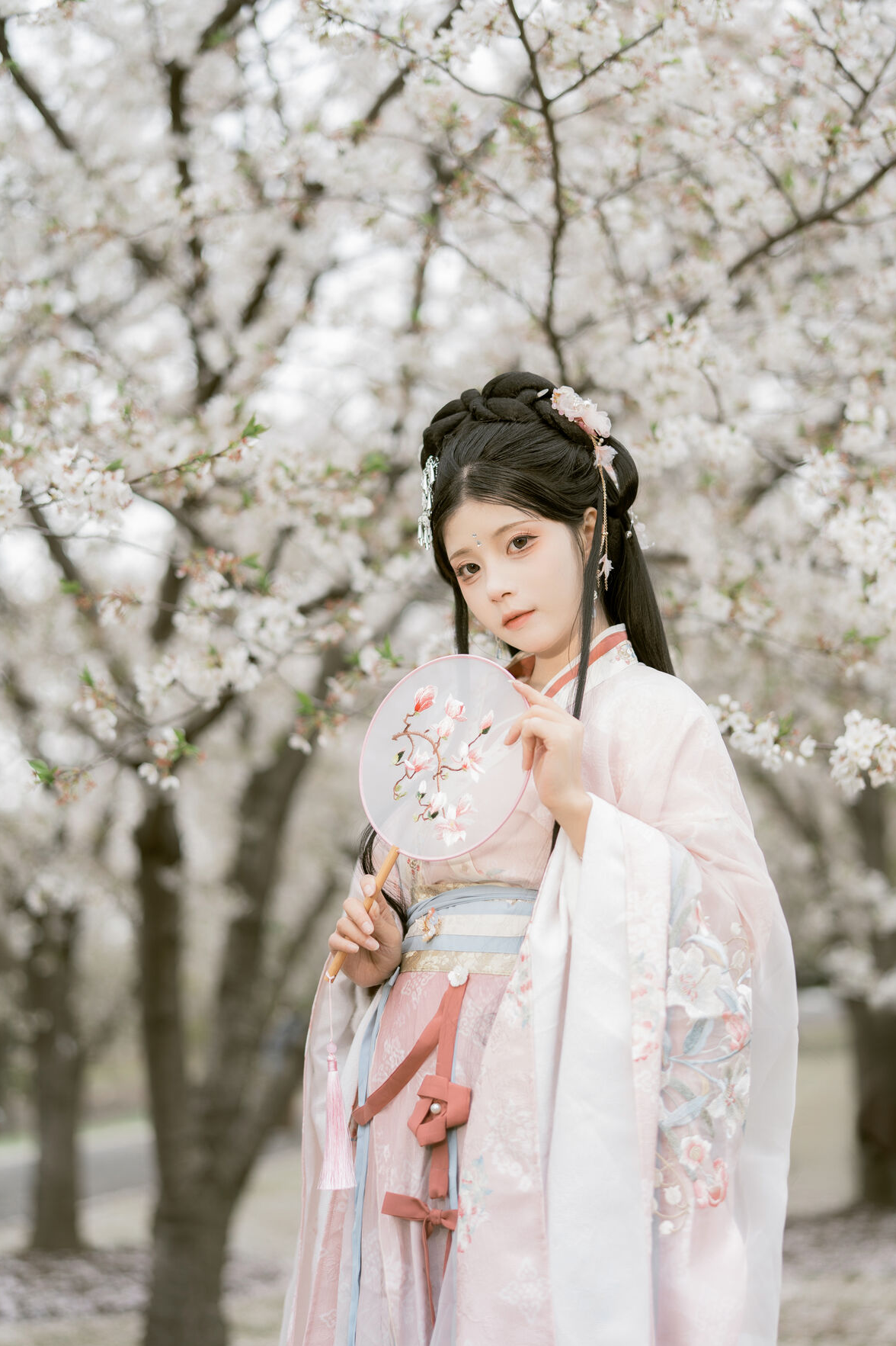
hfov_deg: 26.5
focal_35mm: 51
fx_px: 1905
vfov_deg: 38.9
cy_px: 668
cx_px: 443
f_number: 1.4
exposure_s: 1/800
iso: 100
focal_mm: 50
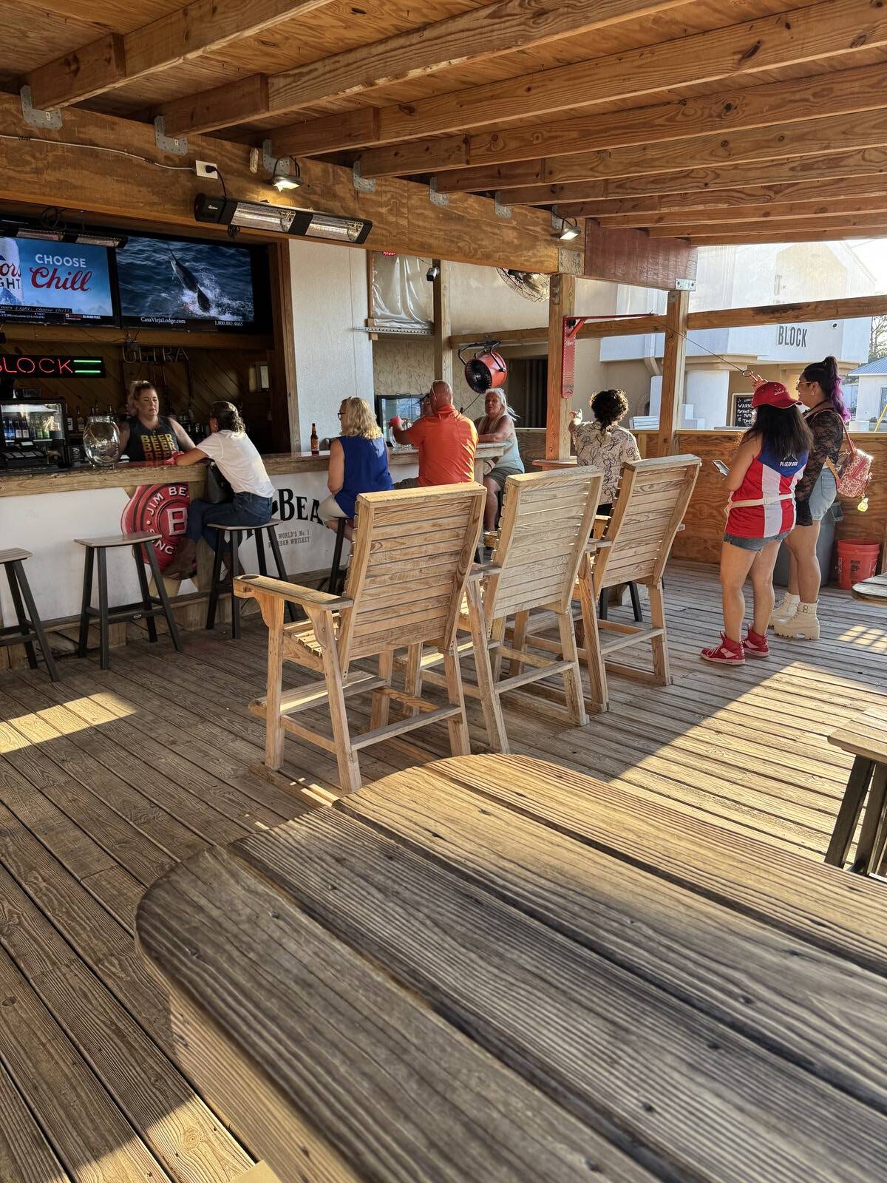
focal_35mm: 24
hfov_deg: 56.8
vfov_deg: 71.6
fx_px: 820
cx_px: 444
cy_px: 592
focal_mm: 6.76
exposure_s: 1/139
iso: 64
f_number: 1.78
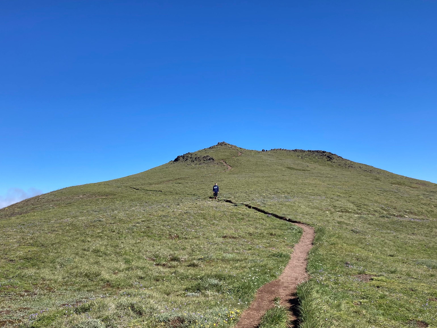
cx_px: 218
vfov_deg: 49.8
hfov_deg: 63.4
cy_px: 164
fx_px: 354
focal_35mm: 28
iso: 20
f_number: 1.8
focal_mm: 3.99
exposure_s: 1/1919
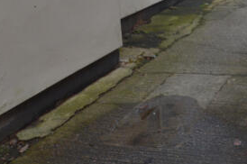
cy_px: -78
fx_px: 499
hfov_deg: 25.6
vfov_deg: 17.0
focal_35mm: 73
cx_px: 277
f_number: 5.6
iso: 125
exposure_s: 1/125
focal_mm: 13
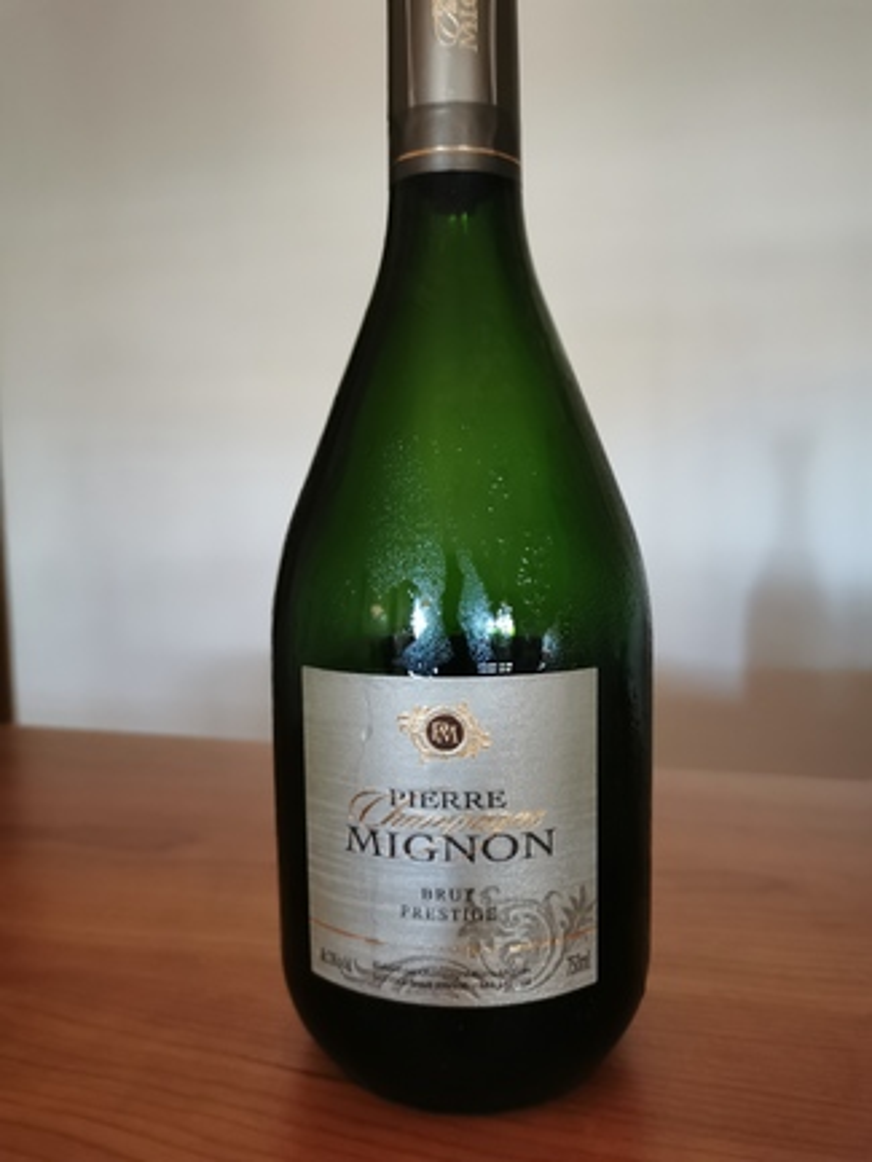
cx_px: 436
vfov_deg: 65.3
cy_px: 581
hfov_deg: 51.4
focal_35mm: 27
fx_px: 906
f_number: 1.8
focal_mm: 5.58
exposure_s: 1/25
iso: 640
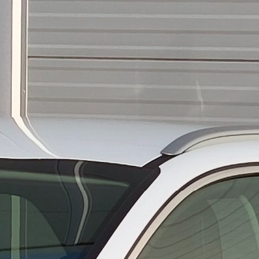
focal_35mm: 552
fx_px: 4673
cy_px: 398
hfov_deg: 3.2
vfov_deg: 3.2
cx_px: -122
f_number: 2
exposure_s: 1/777
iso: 50
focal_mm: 8.8
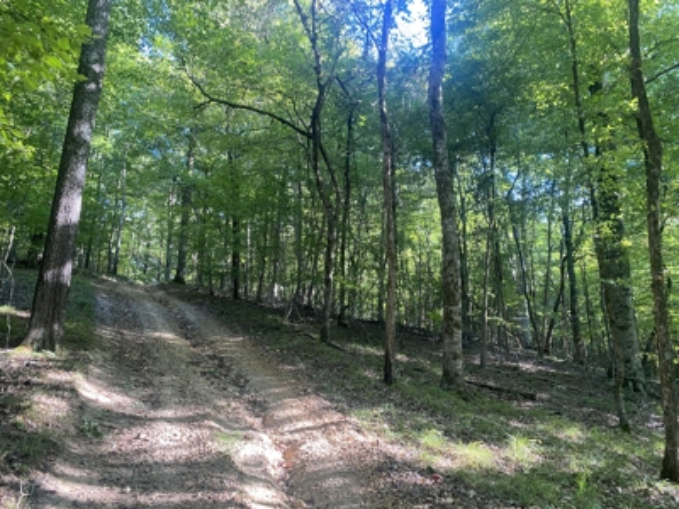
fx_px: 510
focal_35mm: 26
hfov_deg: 67.3
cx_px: 340
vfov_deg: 53.1
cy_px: 254
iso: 125
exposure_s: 1/94
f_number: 1.8
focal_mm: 4.25
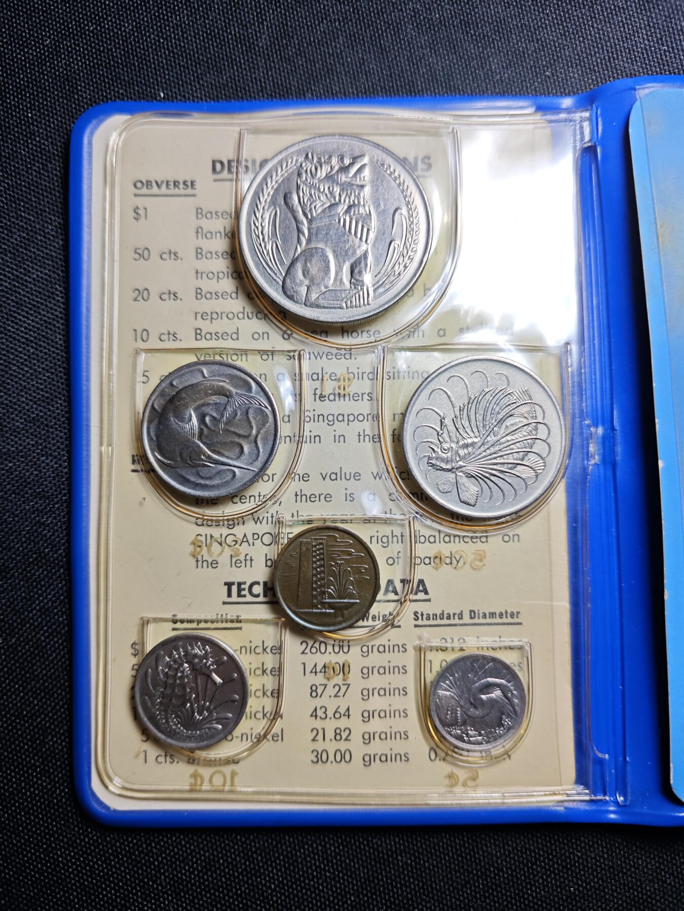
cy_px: 456
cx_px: 342
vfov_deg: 71.6
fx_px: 632
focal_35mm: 24
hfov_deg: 56.8
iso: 50
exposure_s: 1/100
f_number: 1.6
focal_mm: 5.84
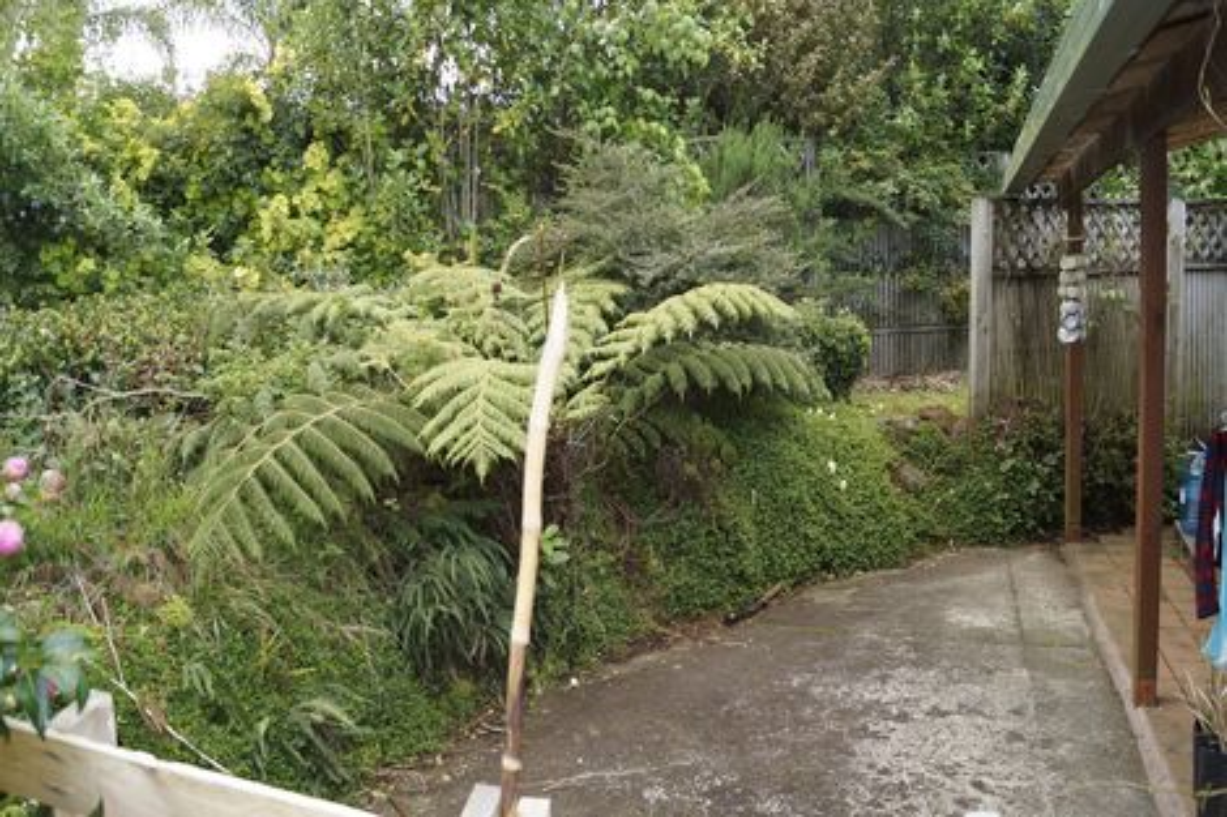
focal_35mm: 27
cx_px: 614
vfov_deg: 47.9
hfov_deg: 67.4
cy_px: 408
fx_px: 920
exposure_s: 1/80
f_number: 4.5
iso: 100
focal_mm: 18
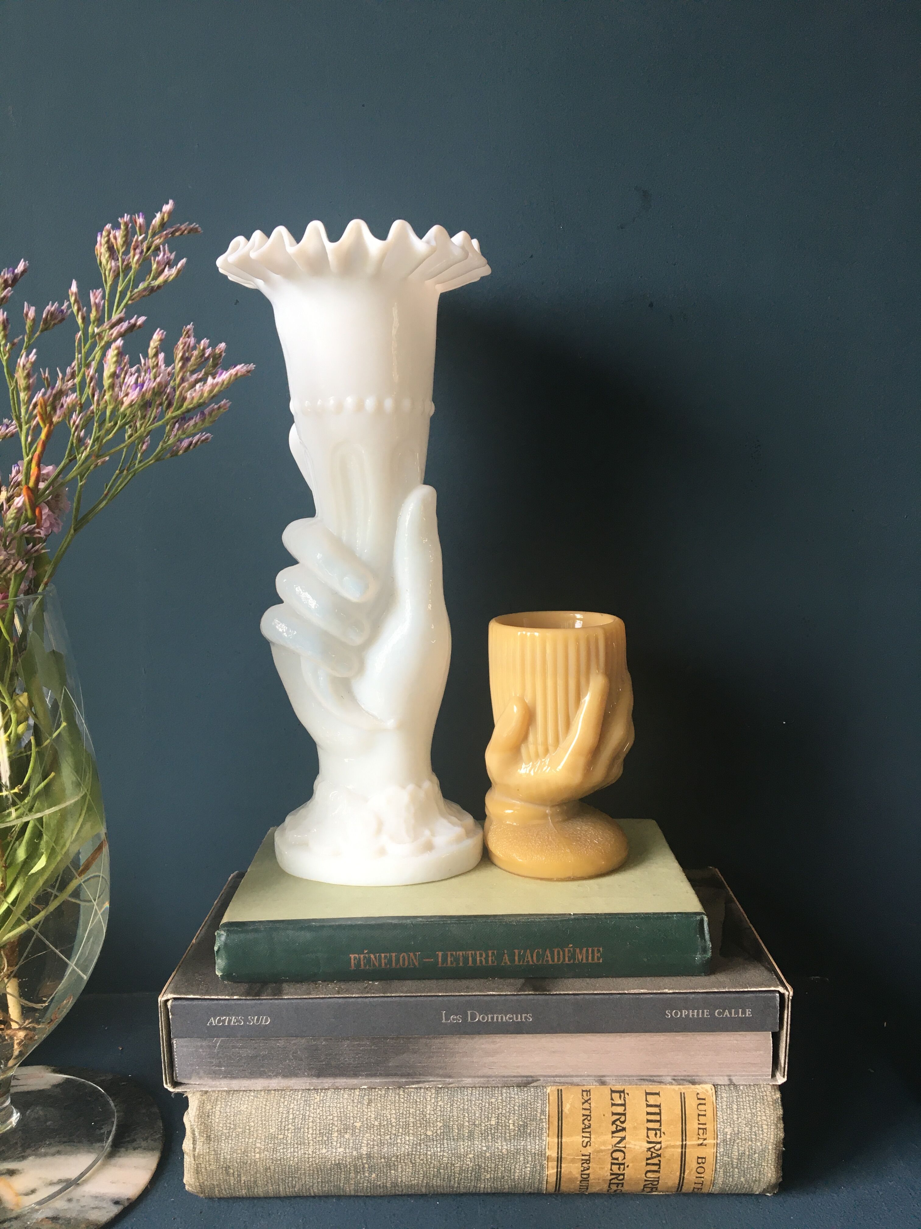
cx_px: 460
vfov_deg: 61.7
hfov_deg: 48.2
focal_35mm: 29
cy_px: 614
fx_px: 1029
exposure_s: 1/33
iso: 25
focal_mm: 4.15
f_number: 2.2
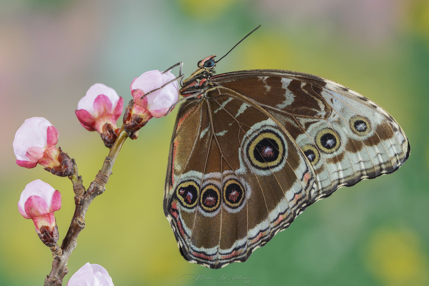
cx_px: 214
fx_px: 1252
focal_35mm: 105
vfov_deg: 13.1
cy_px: 143
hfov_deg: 19.4
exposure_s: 1/6
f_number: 9
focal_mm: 105
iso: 100
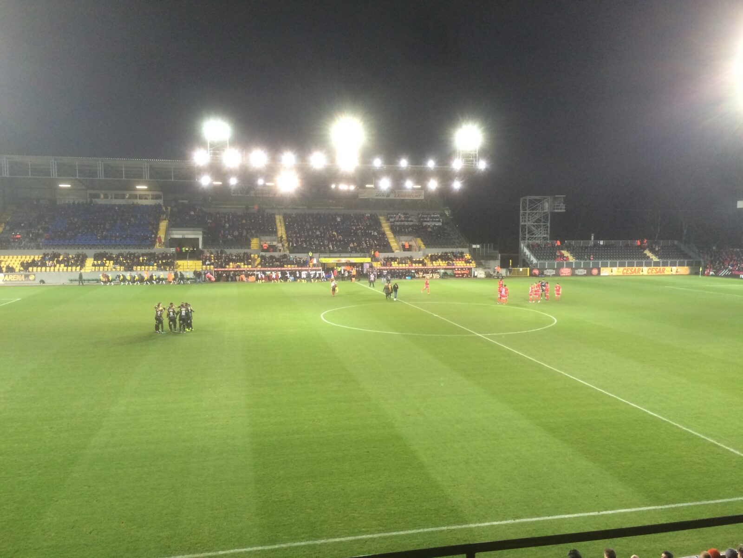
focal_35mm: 29
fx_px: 622
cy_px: 279
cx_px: 372
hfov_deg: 61.7
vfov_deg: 48.2
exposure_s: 1/30
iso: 50
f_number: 2.2
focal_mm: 4.15
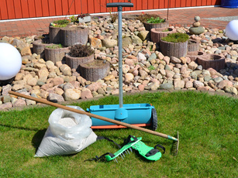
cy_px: 95
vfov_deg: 30.2
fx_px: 330
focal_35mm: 48
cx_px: 121
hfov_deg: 39.7
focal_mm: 24
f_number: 9
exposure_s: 1/320
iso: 100
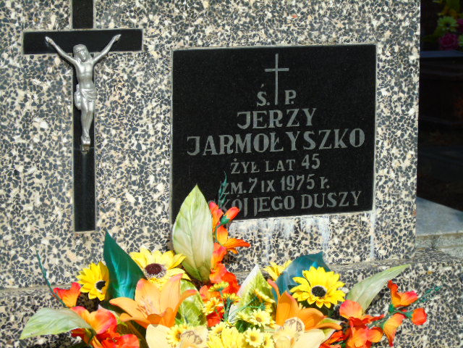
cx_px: 232
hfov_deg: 13.9
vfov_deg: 10.4
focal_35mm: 142
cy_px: 174
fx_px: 1899
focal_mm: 25
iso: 80
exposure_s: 1/640
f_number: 4.7
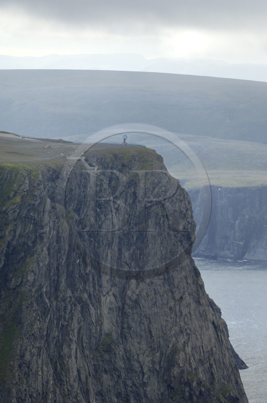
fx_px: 3347
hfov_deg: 4.6
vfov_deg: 6.9
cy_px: 202
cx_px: 134
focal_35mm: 300
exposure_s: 1/1000
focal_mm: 200
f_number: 3.2
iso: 100
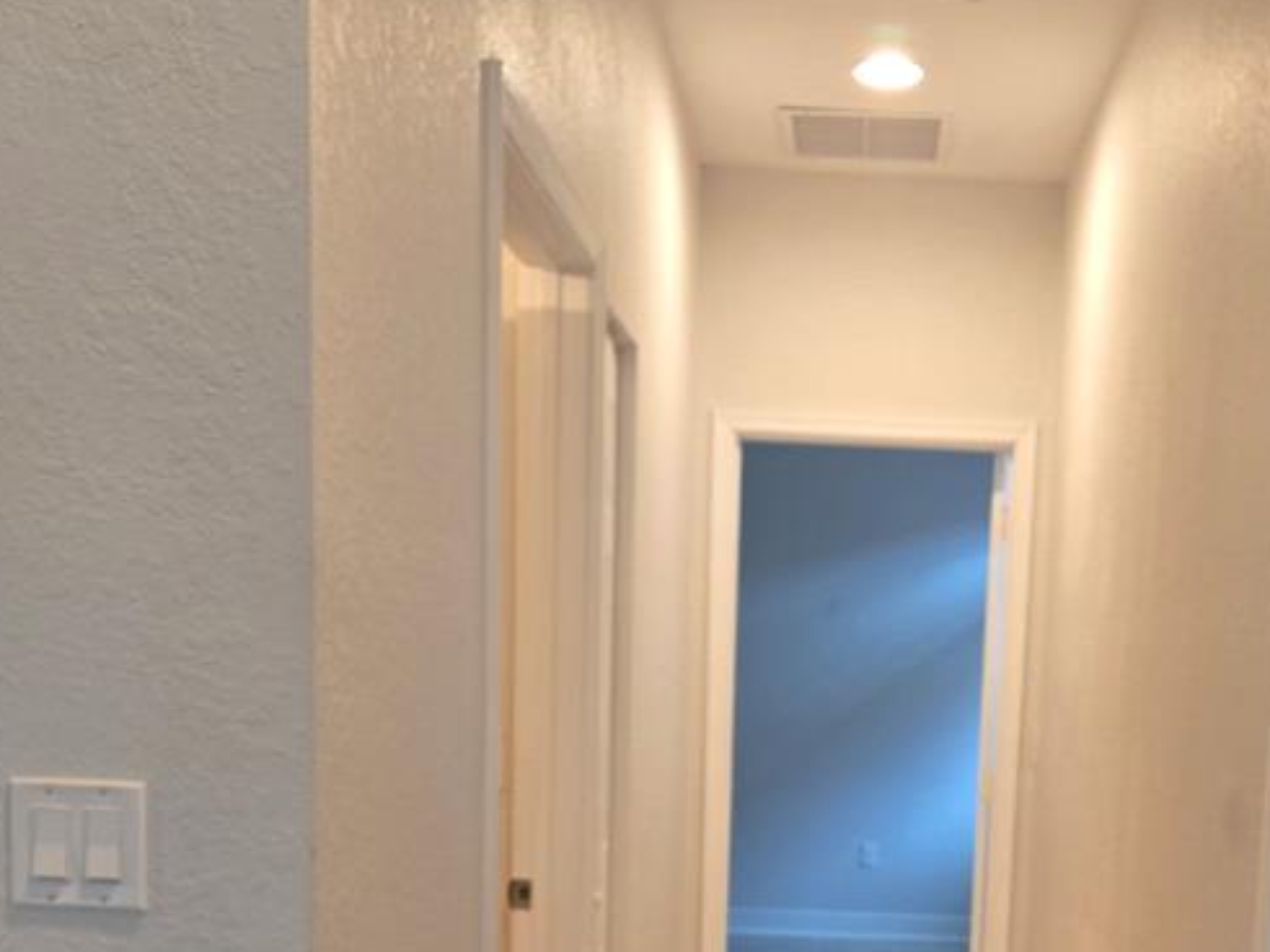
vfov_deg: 28.8
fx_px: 1761
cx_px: 872
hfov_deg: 39.1
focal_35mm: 48
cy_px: 892
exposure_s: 1/120
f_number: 1.8
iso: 500
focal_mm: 5.4
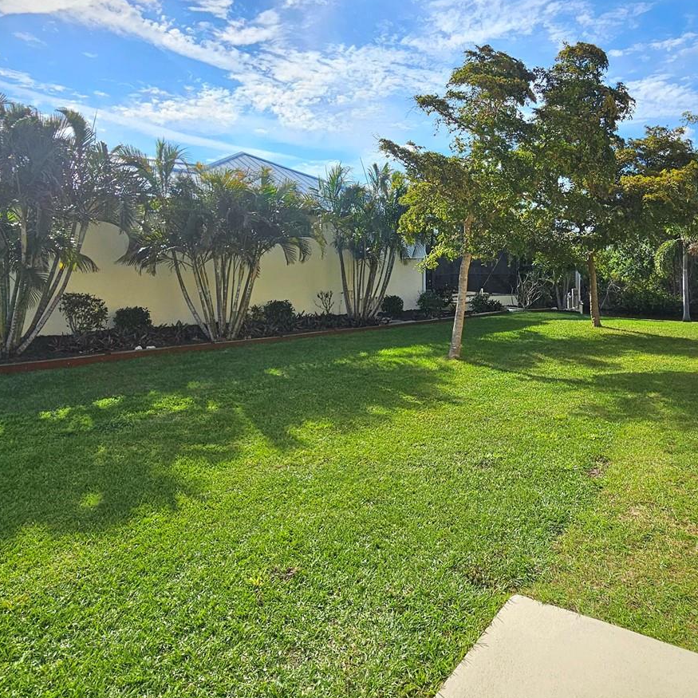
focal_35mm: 21
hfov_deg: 71.7
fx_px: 479
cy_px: 280
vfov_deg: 71.4
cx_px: 404
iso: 50
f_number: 2.2
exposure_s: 1/3333
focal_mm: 2.2
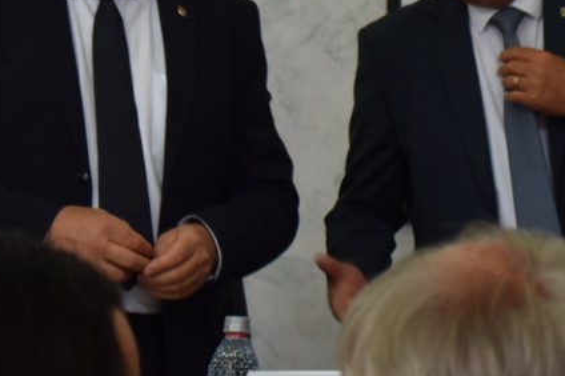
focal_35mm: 224
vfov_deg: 6.1
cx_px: 556
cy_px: -16
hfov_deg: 9.1
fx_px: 3518
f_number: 5.6
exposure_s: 1/60
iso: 720
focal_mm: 55
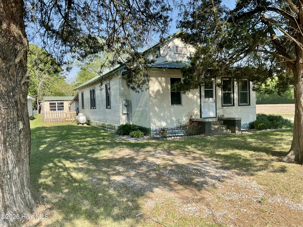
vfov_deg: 48.2
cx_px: 152
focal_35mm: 29
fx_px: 254
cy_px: 114
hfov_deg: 61.7
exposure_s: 1/666
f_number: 1.8
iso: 16
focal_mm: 3
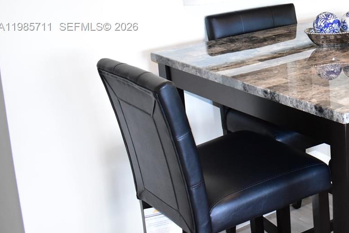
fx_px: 611
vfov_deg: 21.1
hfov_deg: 29.5
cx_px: 361
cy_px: 27
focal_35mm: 63
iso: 1800
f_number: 5
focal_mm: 20
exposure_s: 1/60
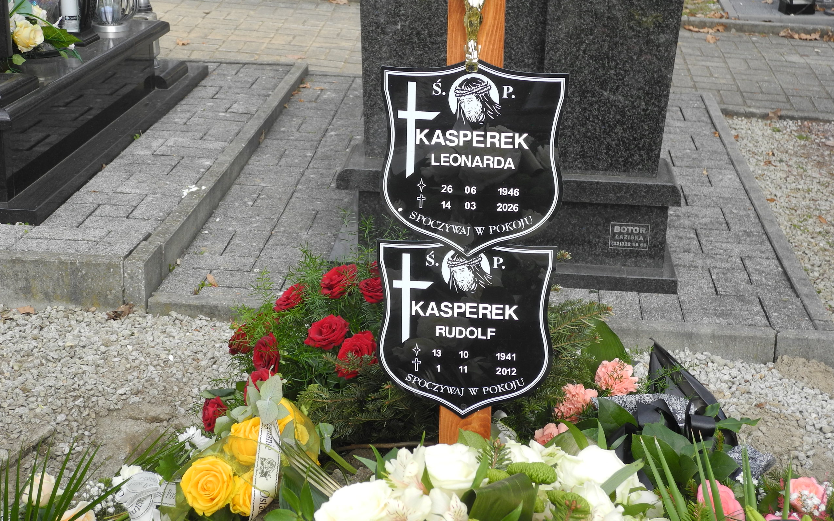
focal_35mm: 59
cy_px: 210
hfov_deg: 34.5
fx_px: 1341
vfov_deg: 22.0
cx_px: 418
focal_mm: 11.8
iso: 100
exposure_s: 1/400
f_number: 3.5
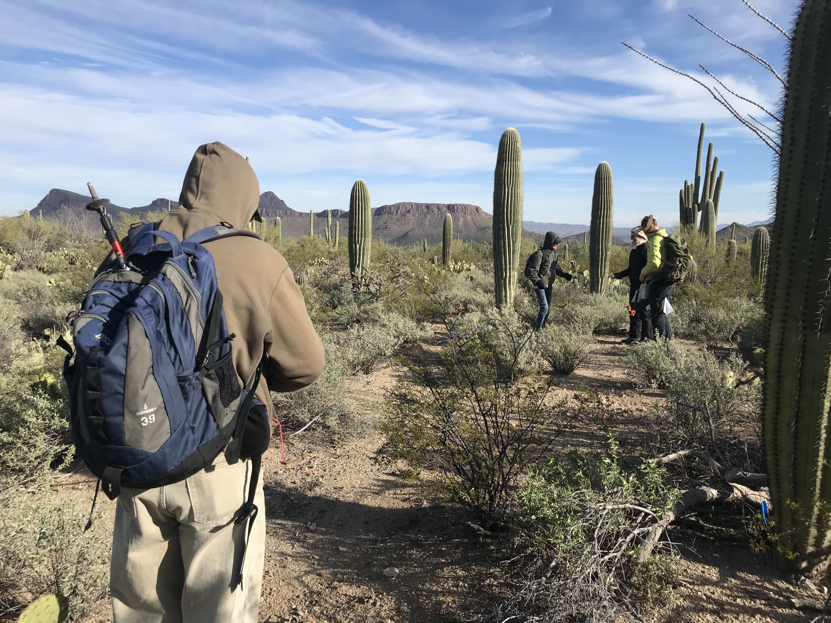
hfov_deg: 63.4
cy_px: 312
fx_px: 672
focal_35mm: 28
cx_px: 416
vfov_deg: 49.7
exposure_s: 1/2398
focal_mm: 3.99
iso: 20
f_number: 1.8
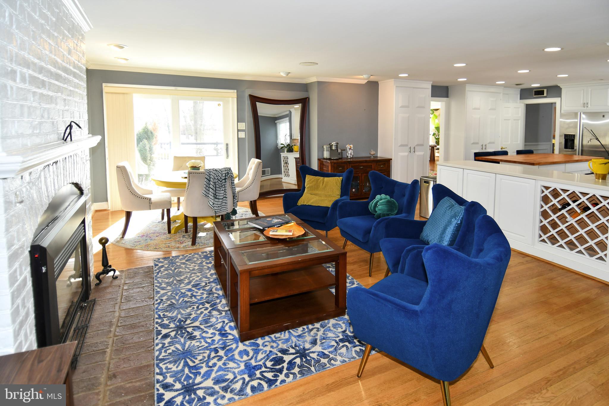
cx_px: 304
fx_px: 304
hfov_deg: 90.0
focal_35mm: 18
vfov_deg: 67.4
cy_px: 203
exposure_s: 1/80
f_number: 4.5
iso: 200
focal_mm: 12
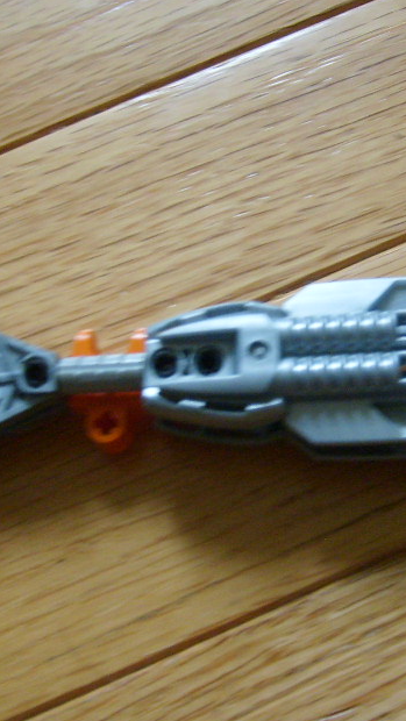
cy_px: 338
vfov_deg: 33.3
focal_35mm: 63
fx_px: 1205
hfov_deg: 19.1
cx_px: 259
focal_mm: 5.8
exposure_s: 1/10
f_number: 2.8
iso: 200
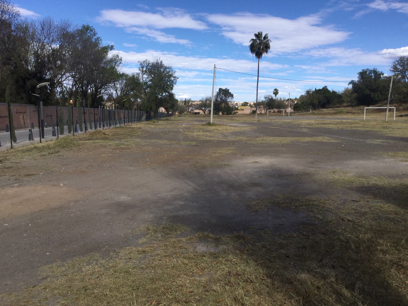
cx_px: 204
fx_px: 365
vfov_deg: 45.4
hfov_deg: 58.4
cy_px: 153
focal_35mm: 31
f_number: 2.4
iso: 25
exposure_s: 1/1567
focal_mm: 3.3
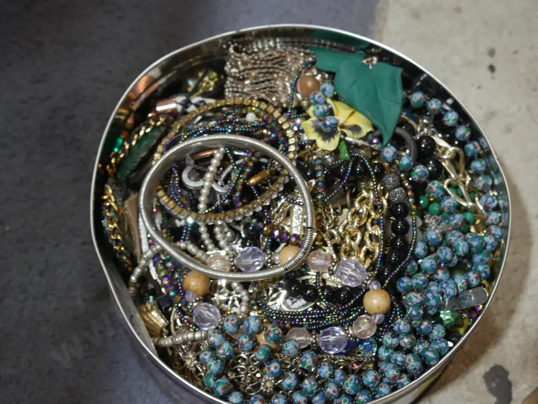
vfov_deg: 25.3
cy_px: 202
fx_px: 902
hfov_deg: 33.2
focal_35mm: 58
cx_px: 269
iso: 500
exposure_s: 1/60
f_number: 5.4
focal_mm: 29
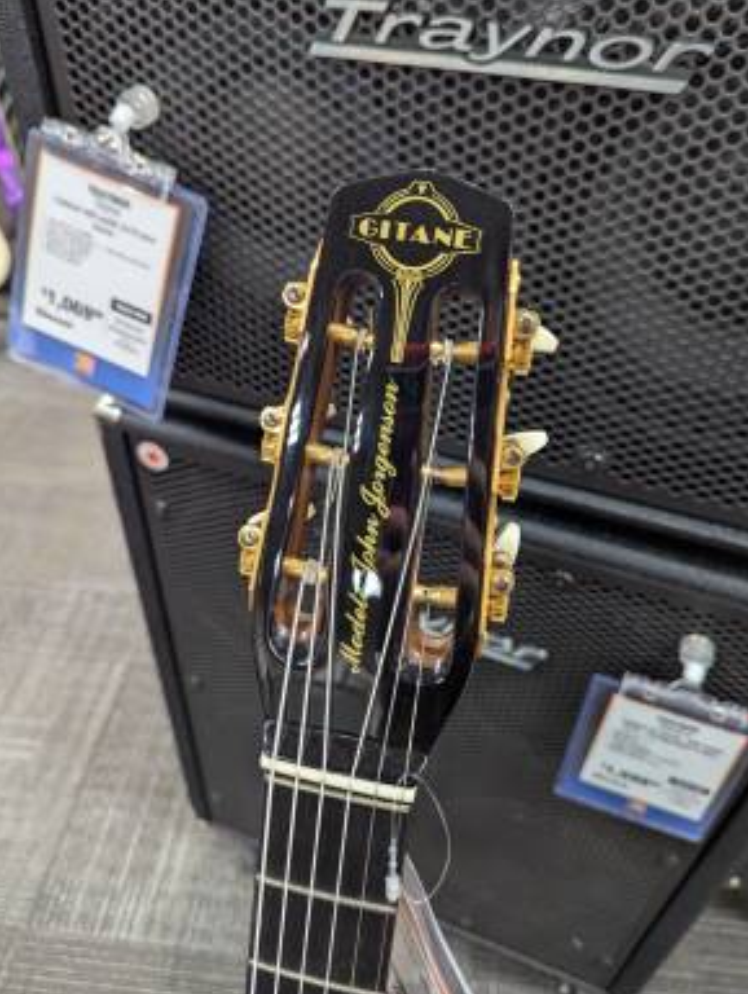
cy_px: 487
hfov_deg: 55.0
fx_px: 719
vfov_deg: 69.3
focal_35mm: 25
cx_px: 374
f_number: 1.85
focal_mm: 6.81
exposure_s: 1/120
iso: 425
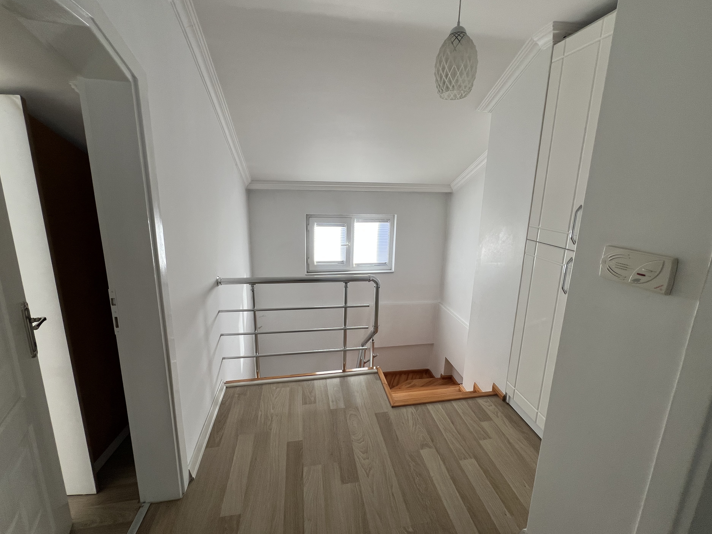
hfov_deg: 102.1
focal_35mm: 14
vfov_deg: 85.6
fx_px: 288
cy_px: 249
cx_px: 353
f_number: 1.8
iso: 64
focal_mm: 1.57
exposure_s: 1/99
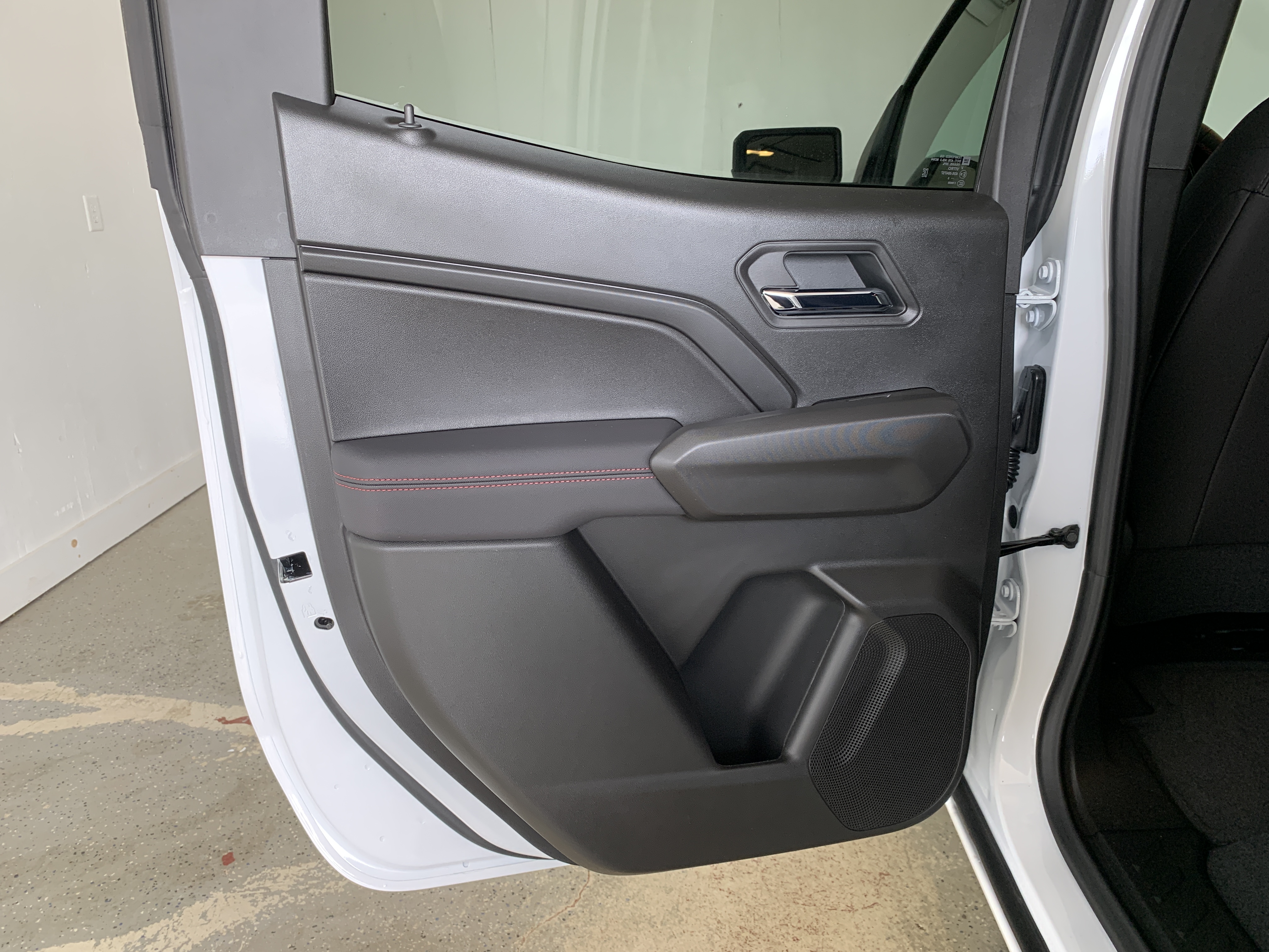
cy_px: 476
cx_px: 634
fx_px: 953
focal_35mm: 26
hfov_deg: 67.3
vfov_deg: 53.1
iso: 64
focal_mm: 4.25
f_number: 1.8
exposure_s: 1/60
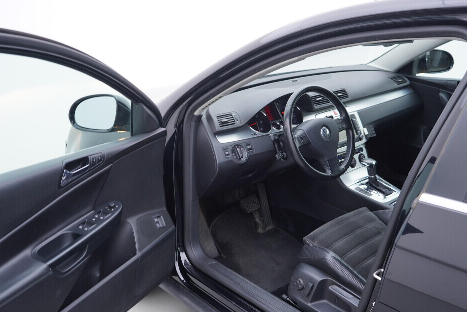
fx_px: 480
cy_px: 155
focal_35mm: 37
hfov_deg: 51.9
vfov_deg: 35.9
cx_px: 236
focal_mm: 24
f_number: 3.2
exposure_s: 1/40
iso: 125
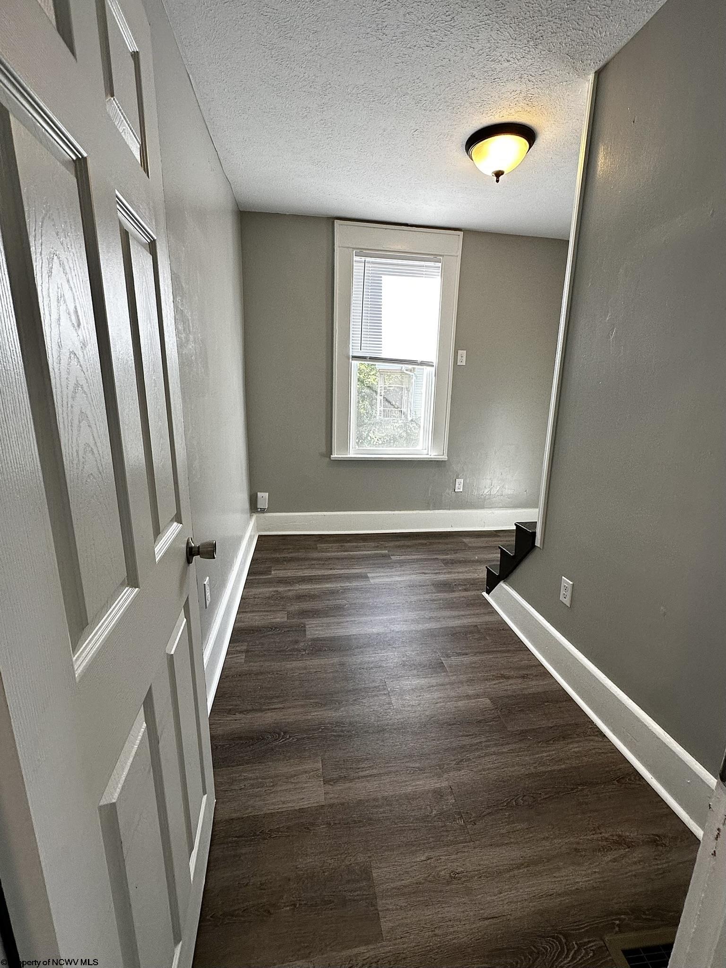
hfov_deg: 85.7
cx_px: 363
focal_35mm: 14
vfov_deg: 102.1
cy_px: 484
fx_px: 391
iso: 125
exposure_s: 1/120
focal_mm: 2.22
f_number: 2.2
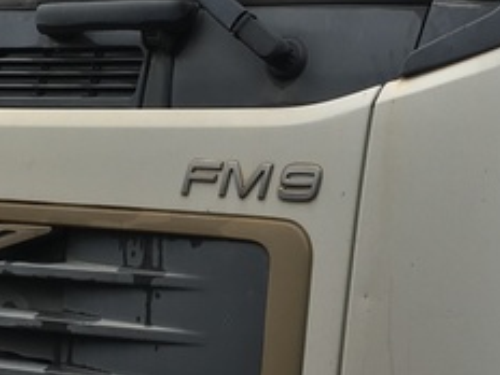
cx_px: 420
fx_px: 1806
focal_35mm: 125
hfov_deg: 15.6
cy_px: 151
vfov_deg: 11.9
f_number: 2.2
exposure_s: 1/625
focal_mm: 4.15
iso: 25
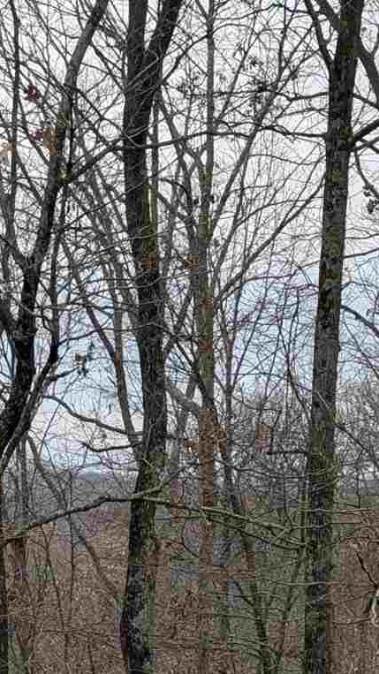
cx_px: -47
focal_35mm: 105
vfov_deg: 19.5
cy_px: 749
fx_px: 1877
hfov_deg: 11.4
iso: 24
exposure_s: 1/195
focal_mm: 6.9
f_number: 1.68
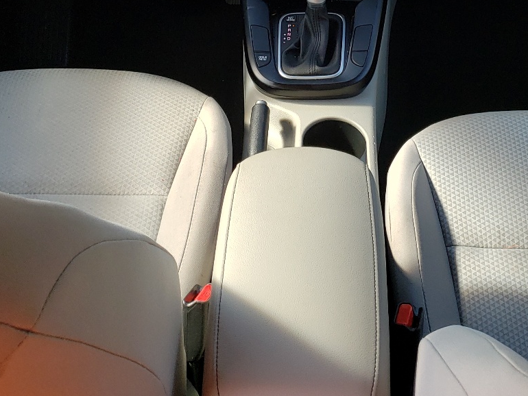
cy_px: 6
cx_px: 359
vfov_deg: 25.8
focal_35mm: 54
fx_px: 824
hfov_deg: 35.1
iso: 50
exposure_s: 1/233
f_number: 1.5
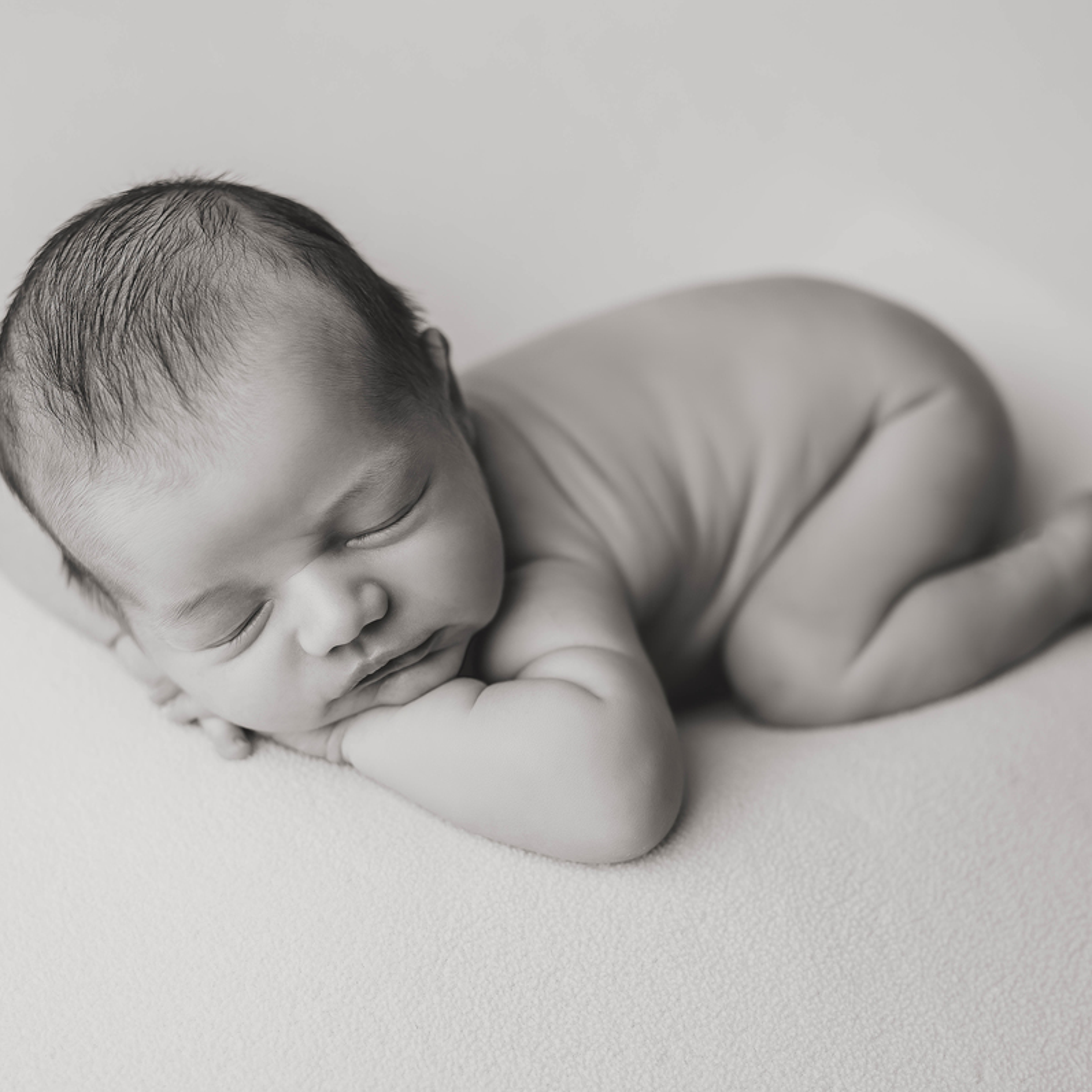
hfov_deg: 26.9
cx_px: 552
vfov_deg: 26.9
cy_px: 547
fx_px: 2284
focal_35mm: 64
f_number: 2.5
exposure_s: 1/160
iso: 100
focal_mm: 50
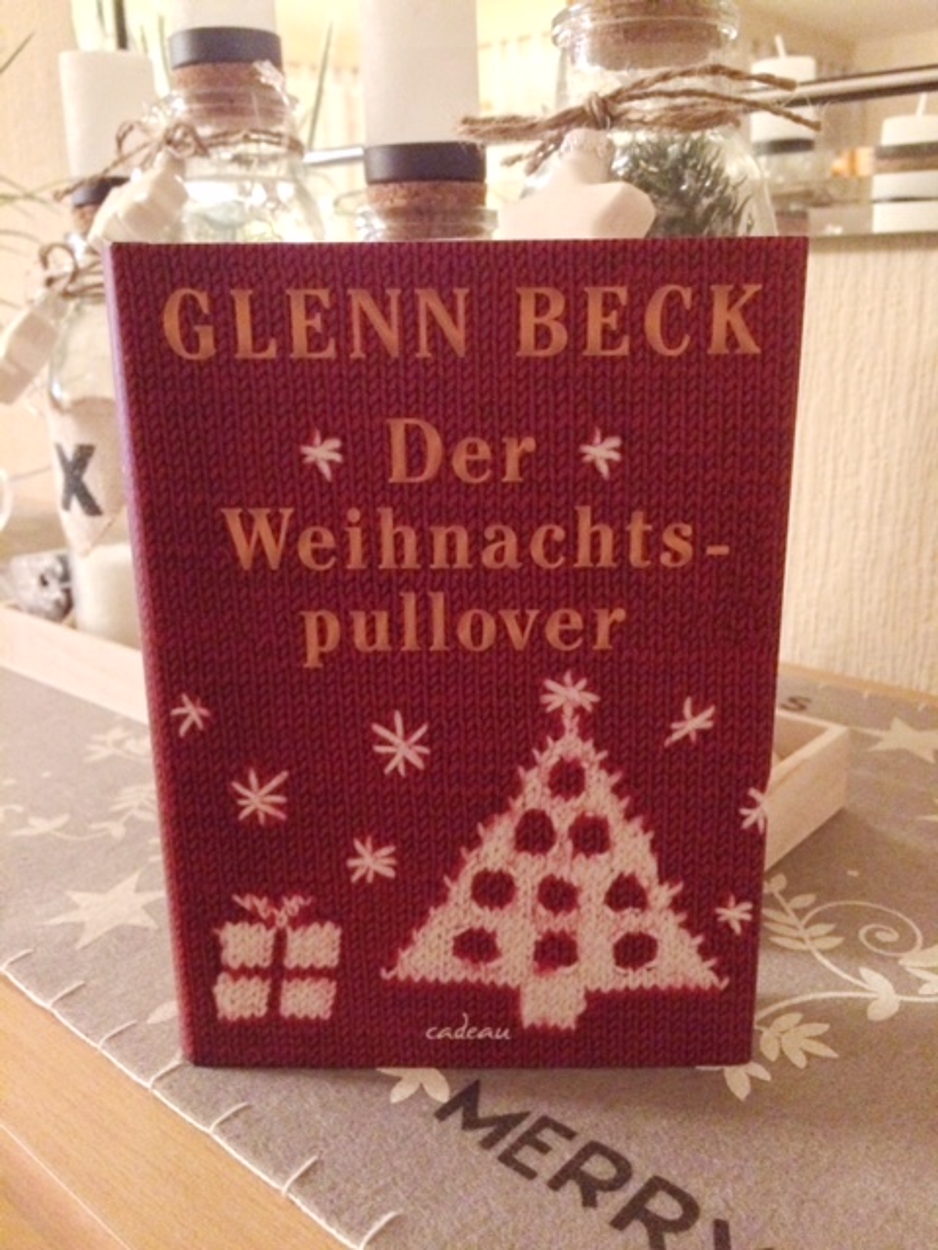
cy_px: 625
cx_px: 469
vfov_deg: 61.7
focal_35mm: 29
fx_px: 1048
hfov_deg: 48.2
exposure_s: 1/15
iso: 500
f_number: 2.2
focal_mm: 4.15
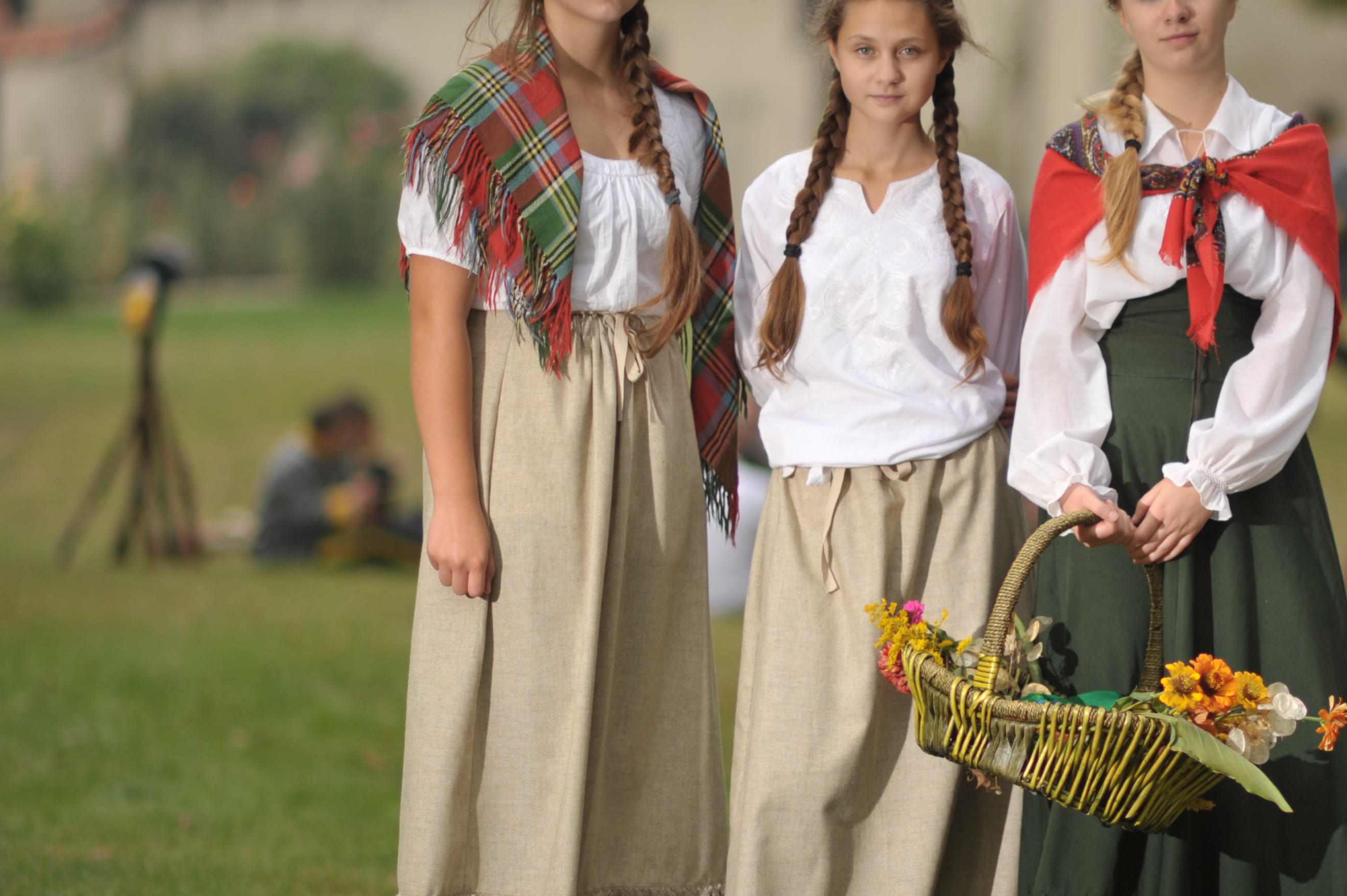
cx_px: 1025
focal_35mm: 219
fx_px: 8189
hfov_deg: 9.4
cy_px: 451
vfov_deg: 6.3
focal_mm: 135
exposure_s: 1/2000
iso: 200
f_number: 2
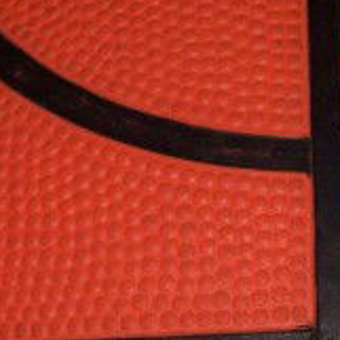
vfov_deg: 3.4
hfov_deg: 3.4
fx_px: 5734
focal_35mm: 516
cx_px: 315
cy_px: 350
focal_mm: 31.3
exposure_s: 1/125
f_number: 3.2
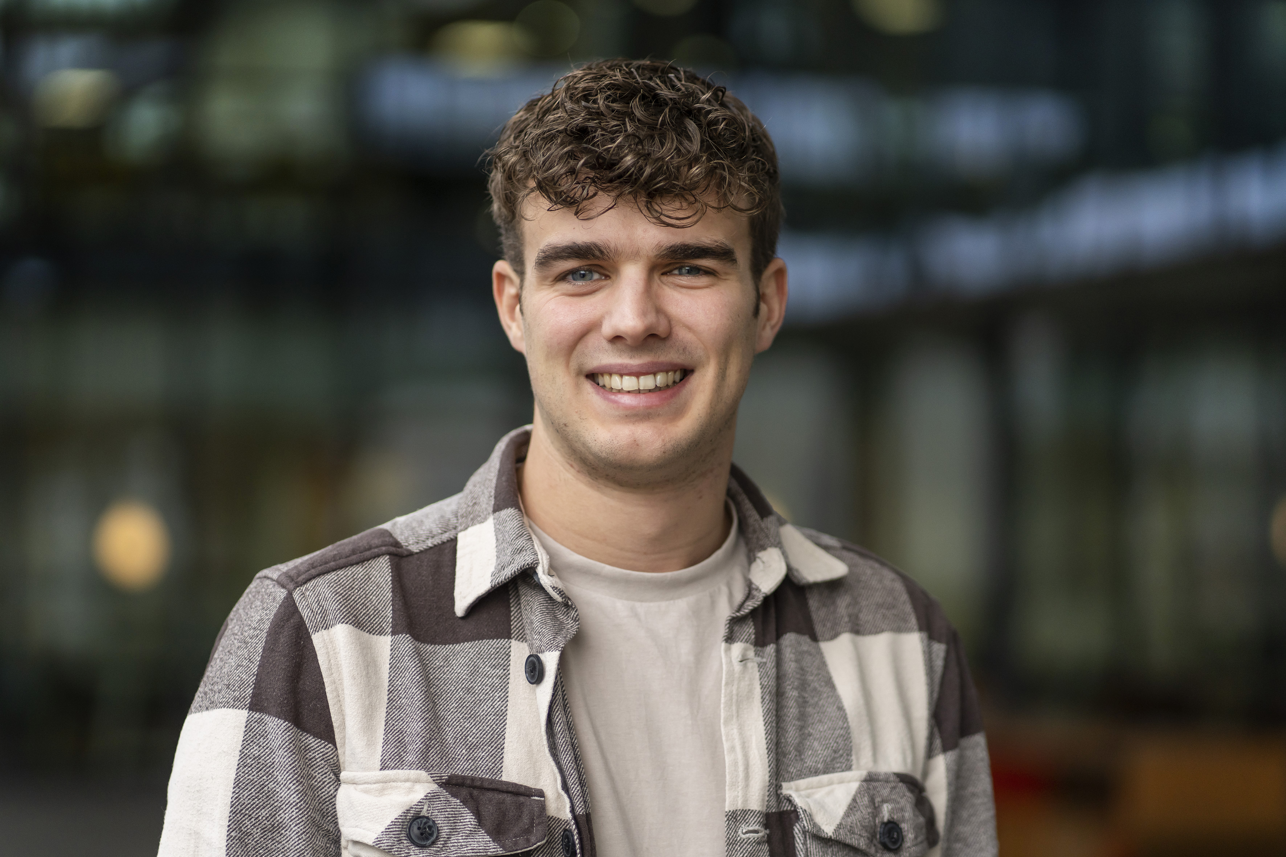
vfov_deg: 16.1
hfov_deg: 23.9
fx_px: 3036
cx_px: 643
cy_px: 428
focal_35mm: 85
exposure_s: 1/1250
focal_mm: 85
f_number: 2
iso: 800
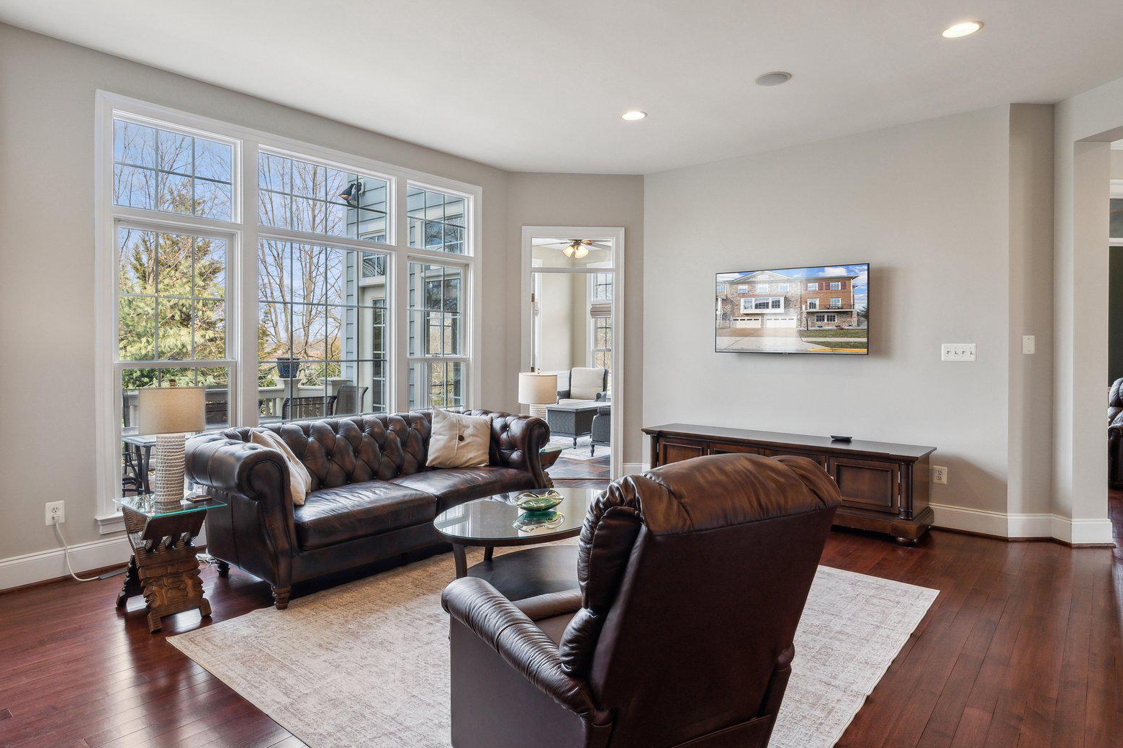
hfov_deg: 81.0
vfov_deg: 59.4
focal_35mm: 21
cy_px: 335
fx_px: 655
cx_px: 508
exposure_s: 1/40
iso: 400
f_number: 8
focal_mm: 16
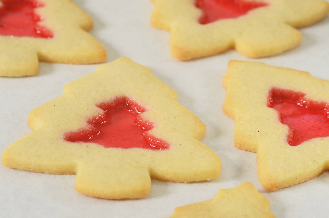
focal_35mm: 158
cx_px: 164
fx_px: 1437
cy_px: 109
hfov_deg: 13.1
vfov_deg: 8.7
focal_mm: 105
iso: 100
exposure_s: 1/100
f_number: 8
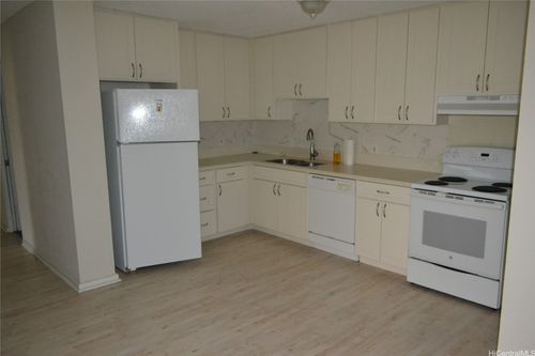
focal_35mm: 27
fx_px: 401
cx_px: 268
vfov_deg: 47.9
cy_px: 178
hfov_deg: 67.4
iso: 3200
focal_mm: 18
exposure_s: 1/60
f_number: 3.5
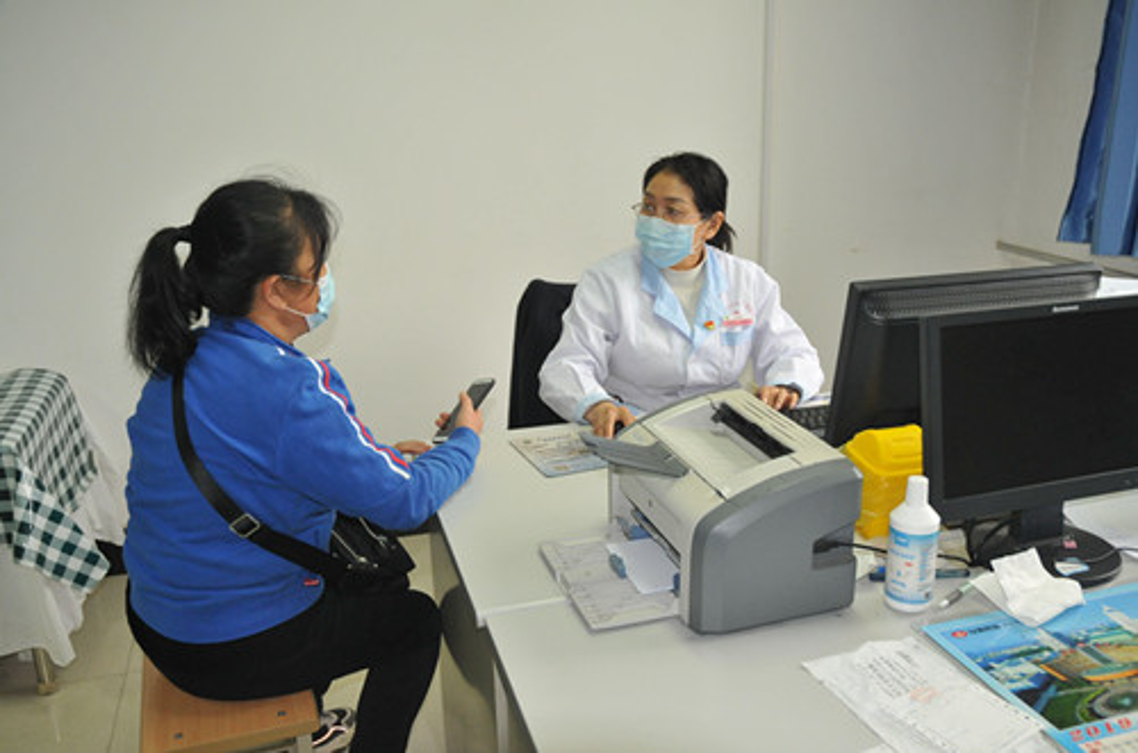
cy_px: 376
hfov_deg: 57.3
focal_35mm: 33
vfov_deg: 39.8
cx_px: 569
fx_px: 1041
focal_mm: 22
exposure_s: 1/80
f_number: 5
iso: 1000
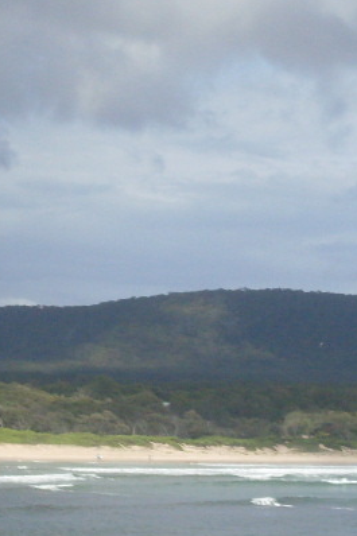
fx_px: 2828
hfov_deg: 7.2
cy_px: 272
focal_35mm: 190
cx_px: 287
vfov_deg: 10.8
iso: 100
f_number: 10.8
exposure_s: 1/250
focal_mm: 11.7
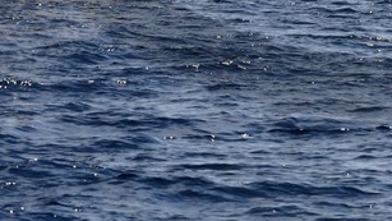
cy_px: -410
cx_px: 401
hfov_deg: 3.0
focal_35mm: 709
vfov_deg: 1.7
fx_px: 7373
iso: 200
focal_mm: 130
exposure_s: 1/800
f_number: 9
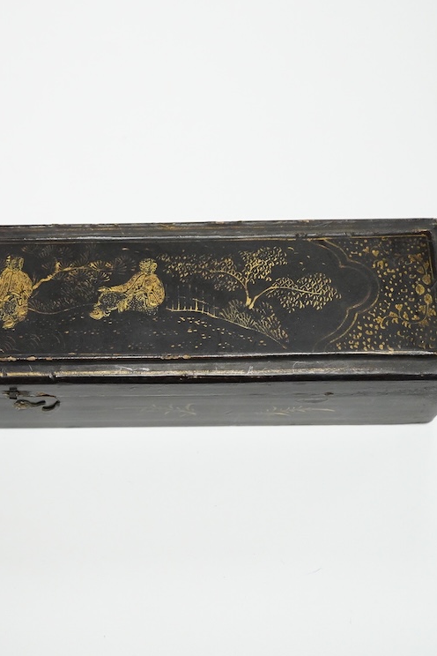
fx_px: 1238
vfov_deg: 29.7
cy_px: 327
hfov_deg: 19.5
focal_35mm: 68
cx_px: 15
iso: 2500
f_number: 3.5
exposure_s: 1/500
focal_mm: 30
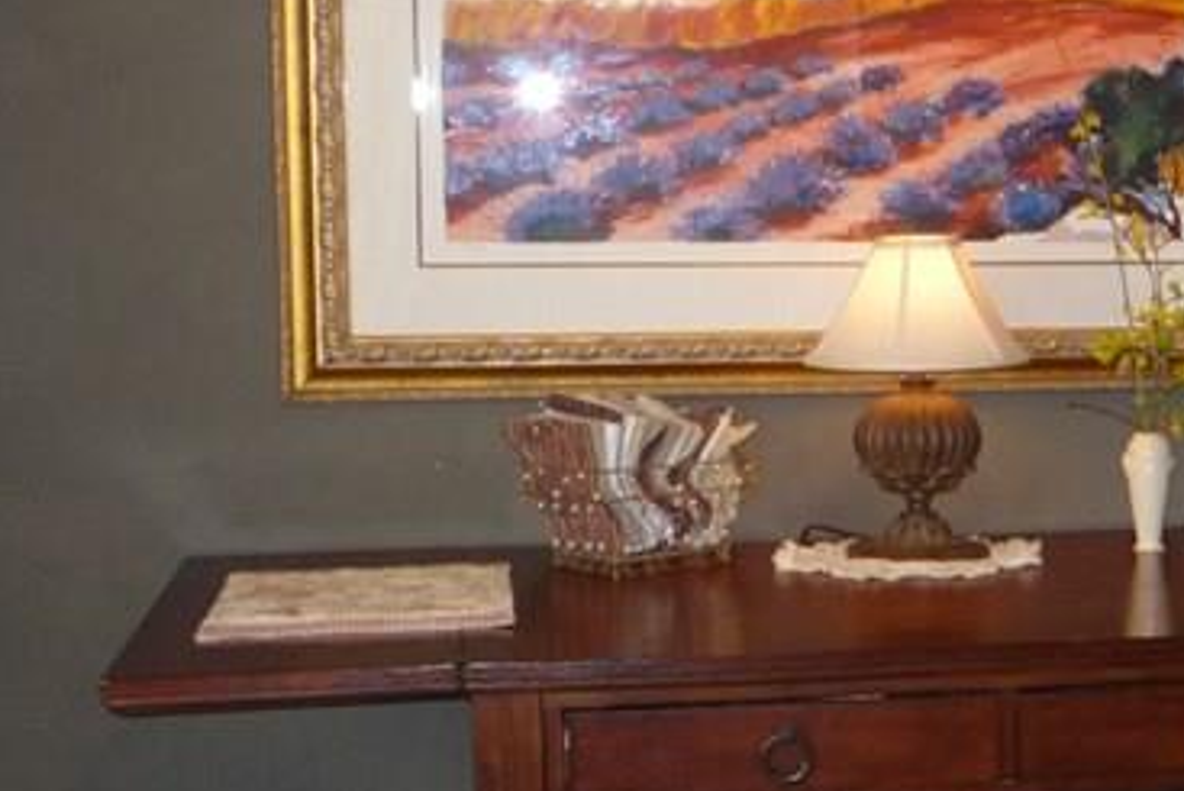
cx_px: 1416
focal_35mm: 87
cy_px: 452
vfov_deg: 15.7
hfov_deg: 21.7
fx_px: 2862
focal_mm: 5.2
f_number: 3.3
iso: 200
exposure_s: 1/30
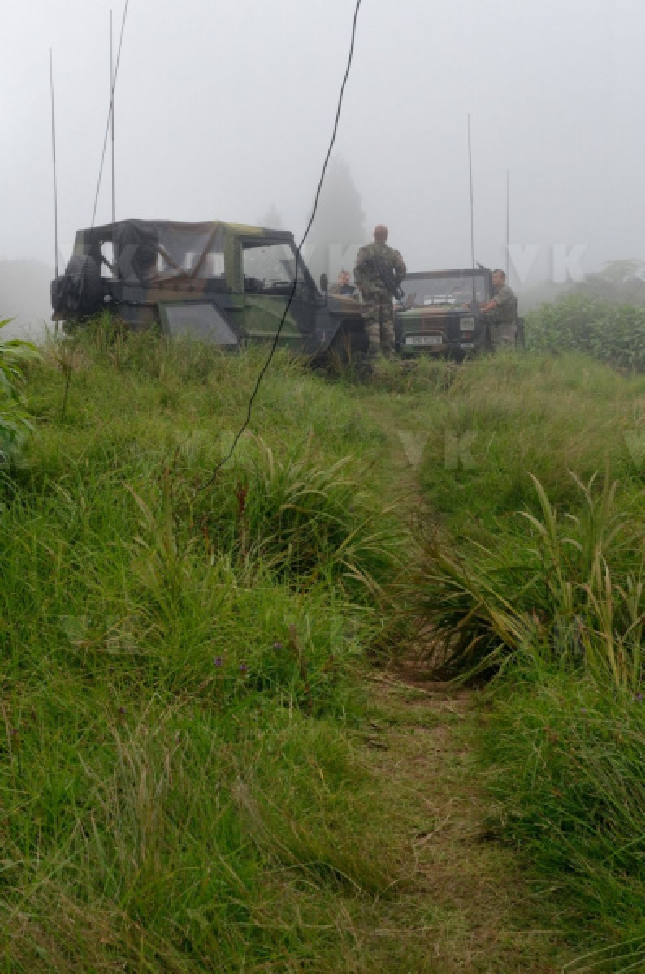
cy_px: 487
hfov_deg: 36.7
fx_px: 972
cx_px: 322
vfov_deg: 53.2
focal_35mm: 36
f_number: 11
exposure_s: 1/400
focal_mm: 24
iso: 800
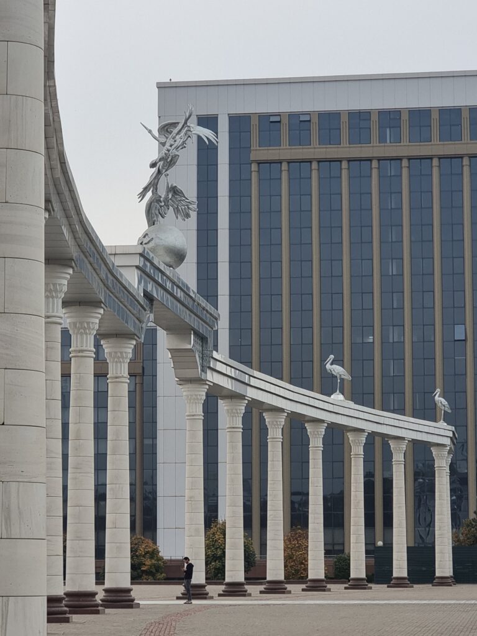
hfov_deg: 20.4
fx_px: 1323
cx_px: 238
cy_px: 318
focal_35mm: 72
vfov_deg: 27.0
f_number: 2.4
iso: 50
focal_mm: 9
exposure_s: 1/345
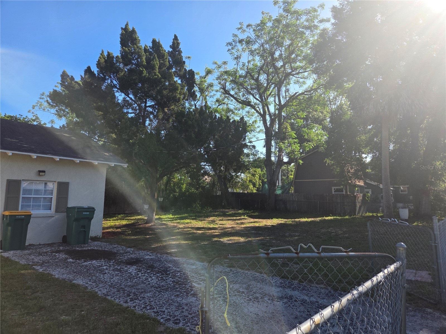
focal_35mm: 23
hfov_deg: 73.9
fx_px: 296
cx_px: 223
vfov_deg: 58.9
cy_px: 167
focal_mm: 5.4
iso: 80
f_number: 1.8
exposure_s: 1/2490
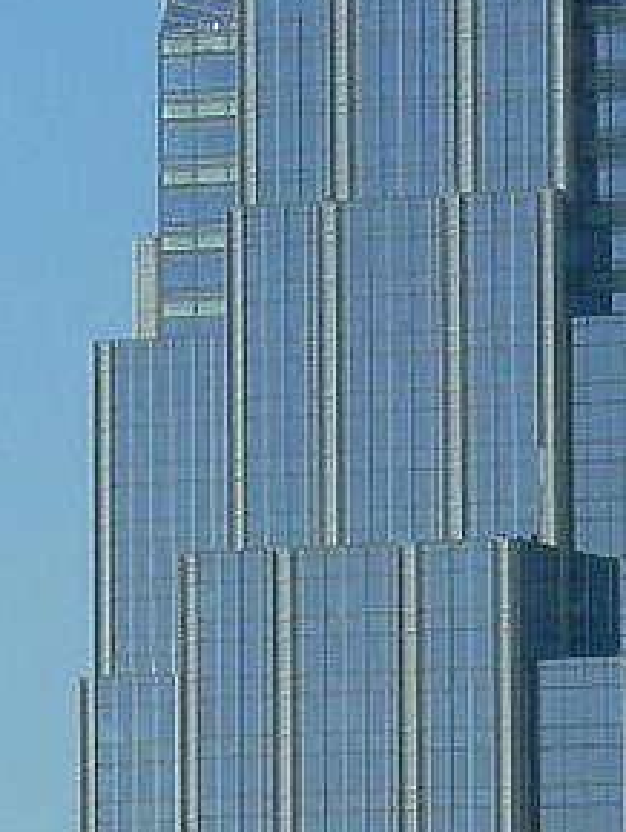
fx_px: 11268
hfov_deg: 3.2
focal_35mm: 468
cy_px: 399
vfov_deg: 4.2
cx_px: 317
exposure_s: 1/320
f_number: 8
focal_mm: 25.1
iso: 80
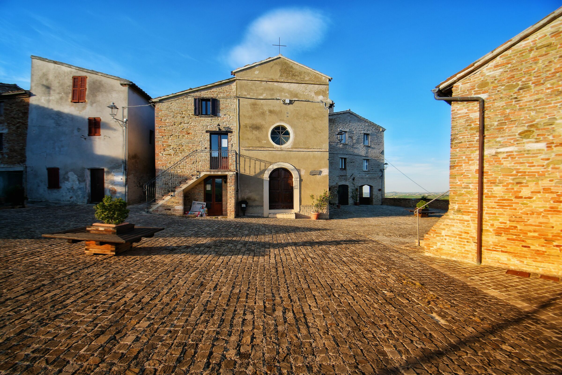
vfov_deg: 77.3
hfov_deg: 100.4
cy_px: 188
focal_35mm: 15
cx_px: 281
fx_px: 234
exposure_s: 1/200
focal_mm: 10
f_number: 8
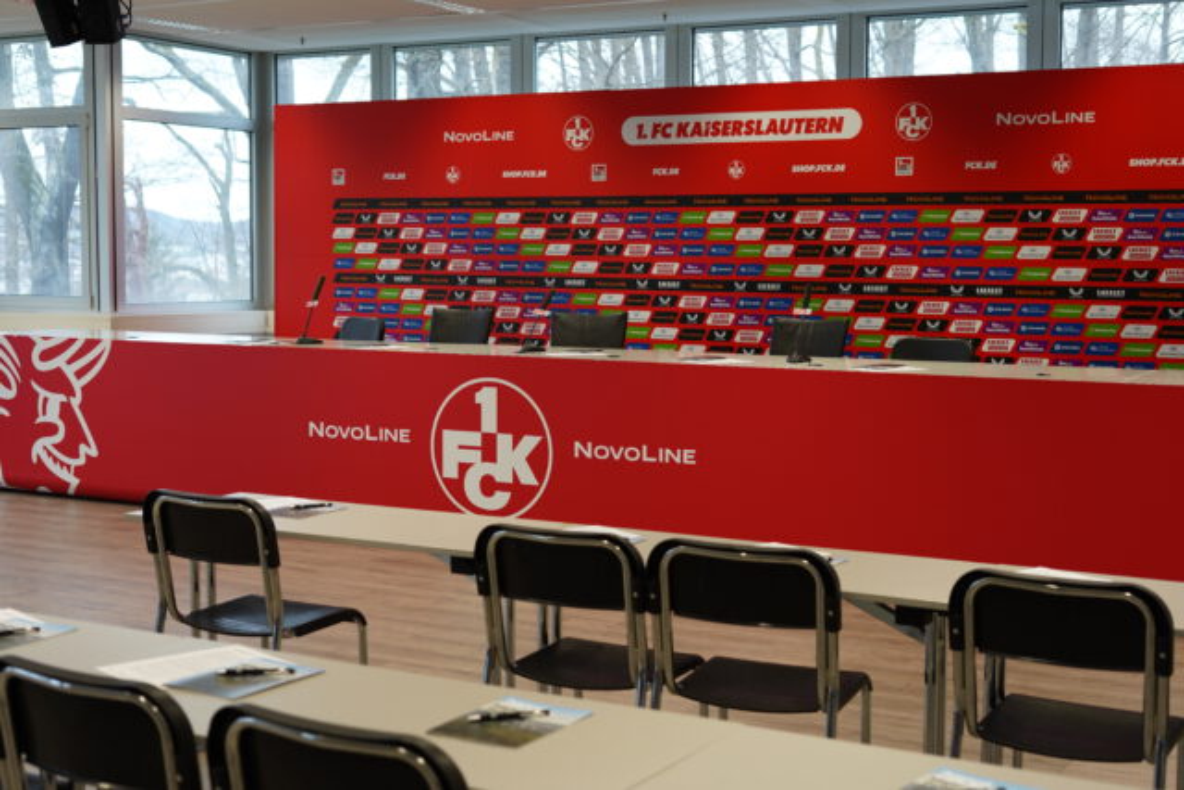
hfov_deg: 39.6
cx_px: 592
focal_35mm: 50
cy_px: 395
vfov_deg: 27.0
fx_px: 1645
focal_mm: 50
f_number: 4
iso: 640
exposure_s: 1/160
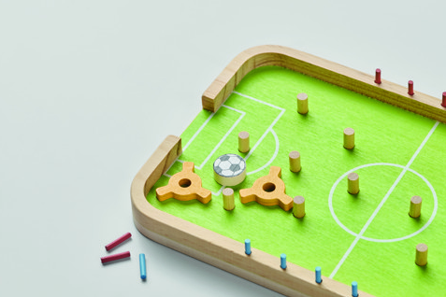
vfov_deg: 10.4
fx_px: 1635
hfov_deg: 15.5
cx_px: 223
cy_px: 172
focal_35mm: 132
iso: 80
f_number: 14
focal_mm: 105
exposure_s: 1/125
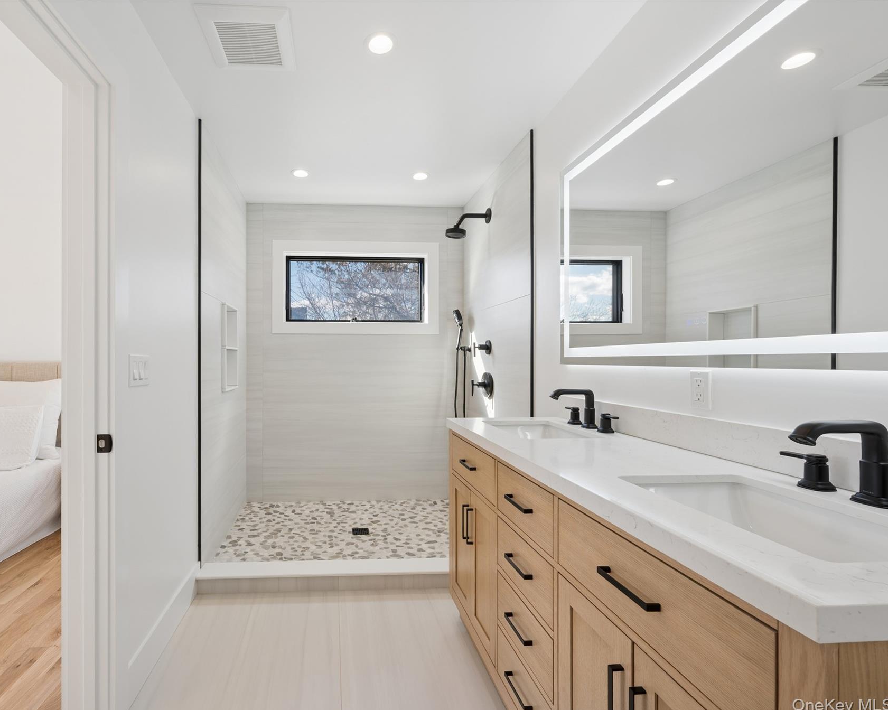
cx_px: 359
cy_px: 358
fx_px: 420
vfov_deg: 80.4
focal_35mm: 16
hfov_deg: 92.0
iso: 100
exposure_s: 1/25
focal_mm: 14
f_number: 10
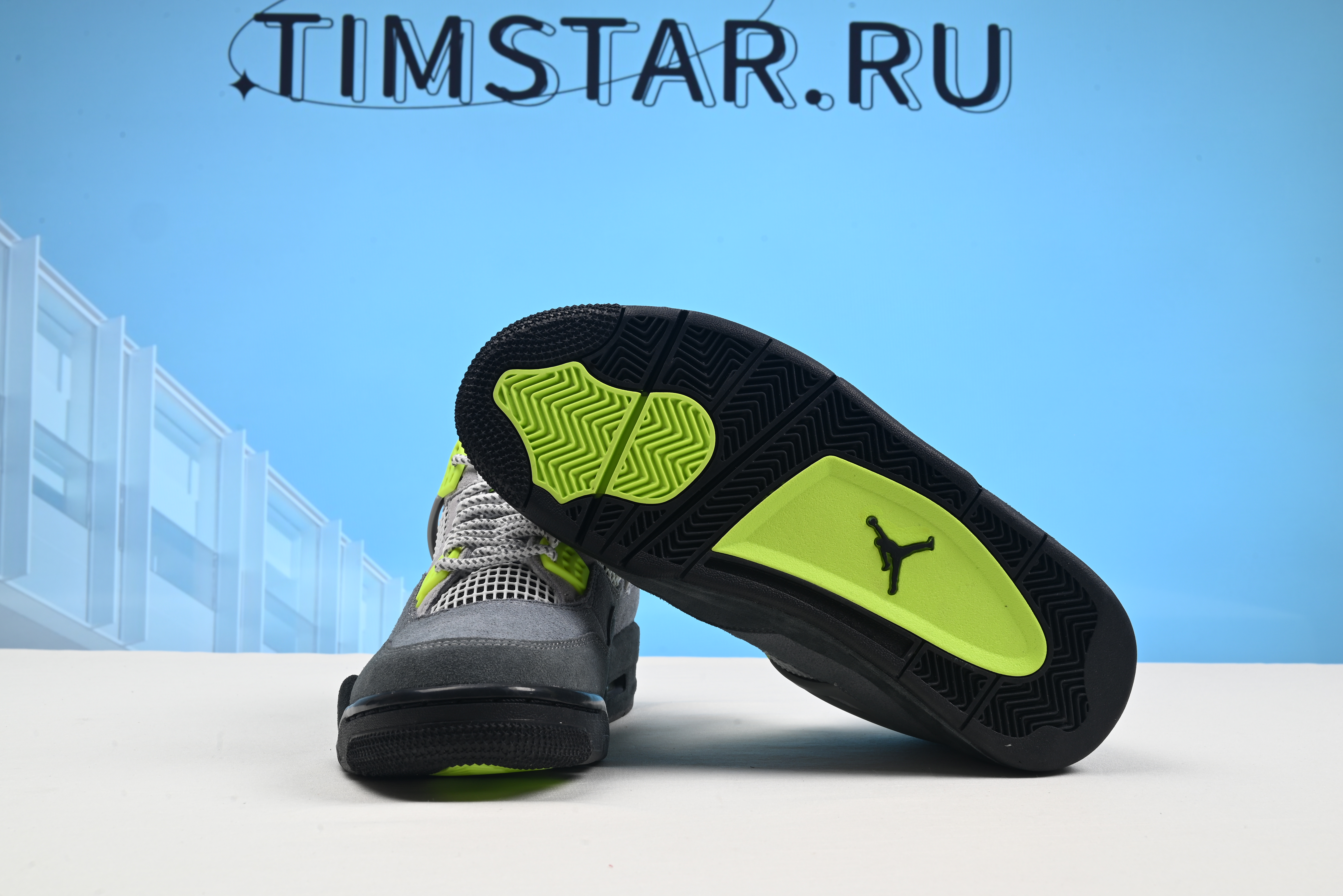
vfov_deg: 33.4
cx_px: 672
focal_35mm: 40
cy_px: 448
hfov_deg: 48.4
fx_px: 1493
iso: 100
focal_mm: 40
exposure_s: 1/2.5
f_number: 16
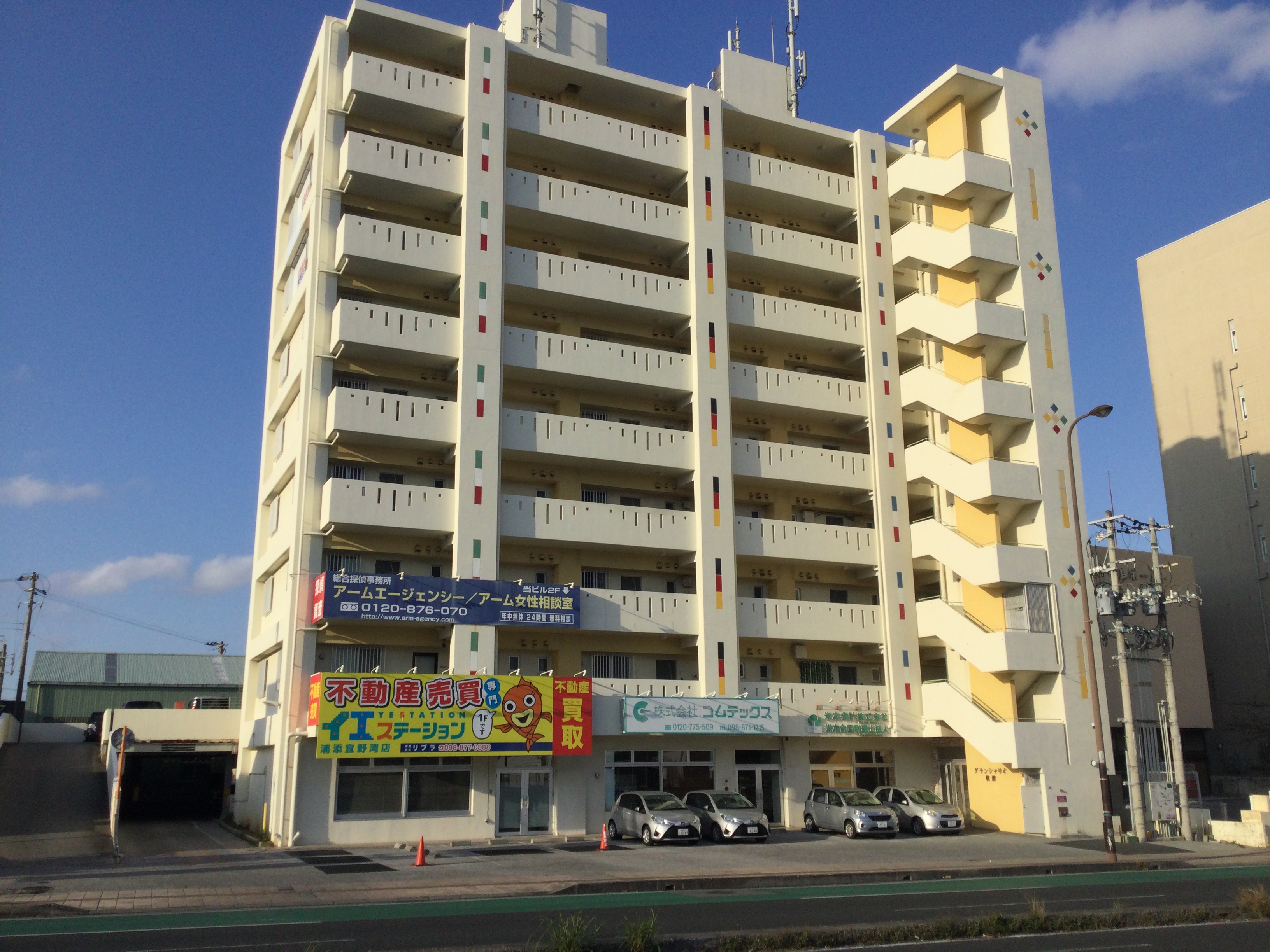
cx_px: 635
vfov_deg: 45.4
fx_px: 1137
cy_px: 476
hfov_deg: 58.4
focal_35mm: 31
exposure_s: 1/2092
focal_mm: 3.3
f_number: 2.4
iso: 25
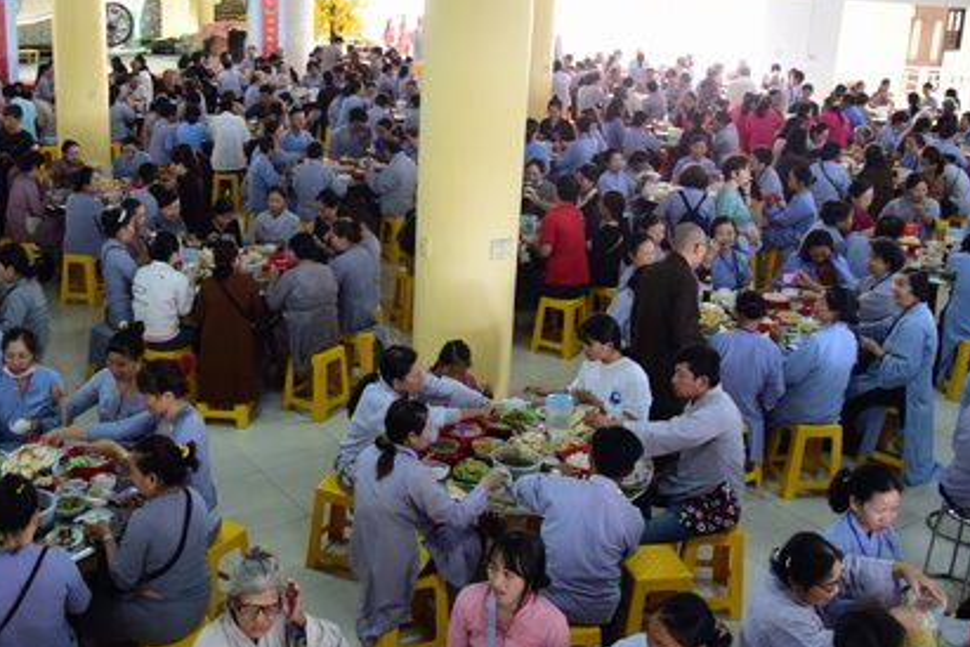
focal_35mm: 38
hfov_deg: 49.9
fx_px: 1024
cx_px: 330
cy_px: 224
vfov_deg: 34.8
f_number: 4
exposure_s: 1/30
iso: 1000
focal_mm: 24
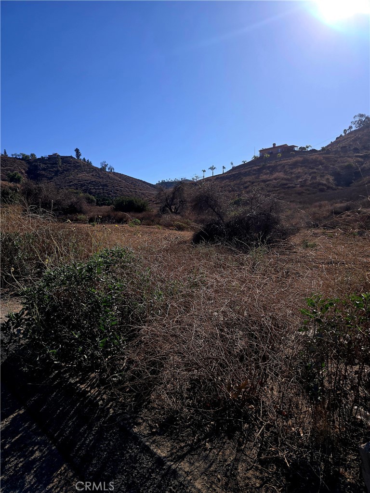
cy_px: 246
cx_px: 185
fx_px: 328
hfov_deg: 58.9
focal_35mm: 23
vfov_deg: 73.9
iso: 12
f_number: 1.7
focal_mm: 6.3
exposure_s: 1/1111
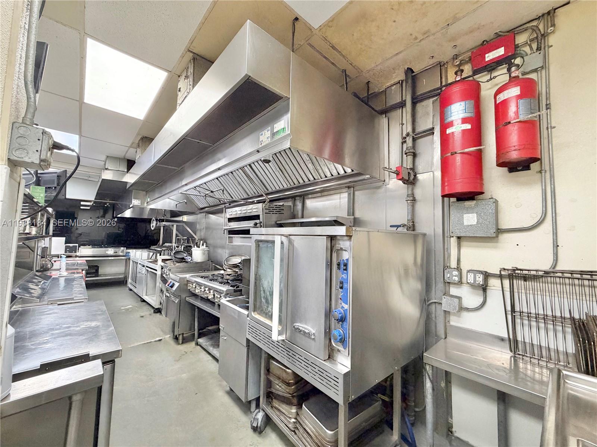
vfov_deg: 85.7
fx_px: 241
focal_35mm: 14
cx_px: 298
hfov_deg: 102.1
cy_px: 224
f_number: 2.2
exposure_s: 1/60
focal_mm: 2.22
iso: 320
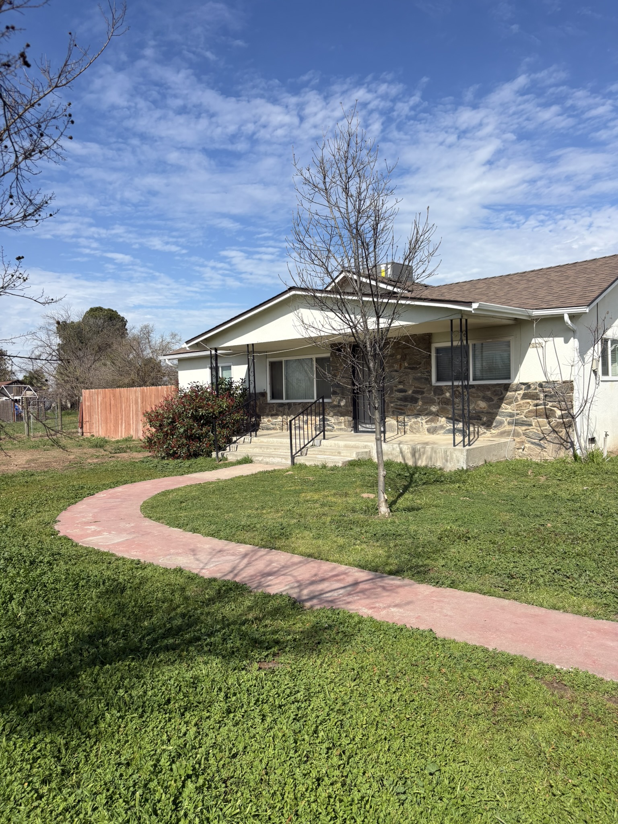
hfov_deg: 53.1
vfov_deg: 67.3
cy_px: 412
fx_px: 619
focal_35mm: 26
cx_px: 309
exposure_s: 1/4329
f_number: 1.6
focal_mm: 5.96
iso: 50
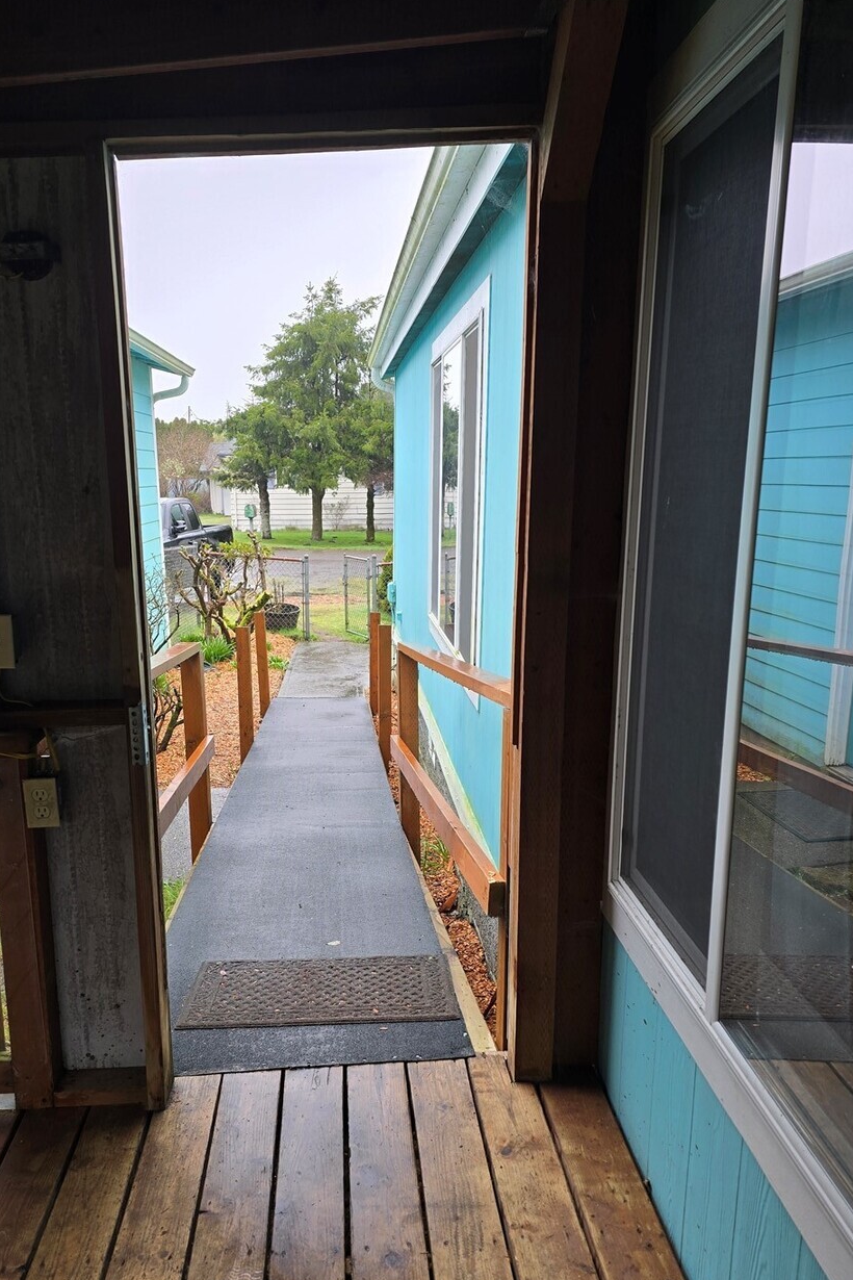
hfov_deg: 46.1
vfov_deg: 65.3
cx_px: 341
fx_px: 995
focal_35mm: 28
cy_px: 709
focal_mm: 6.3
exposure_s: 1/180
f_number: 1.7
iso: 40
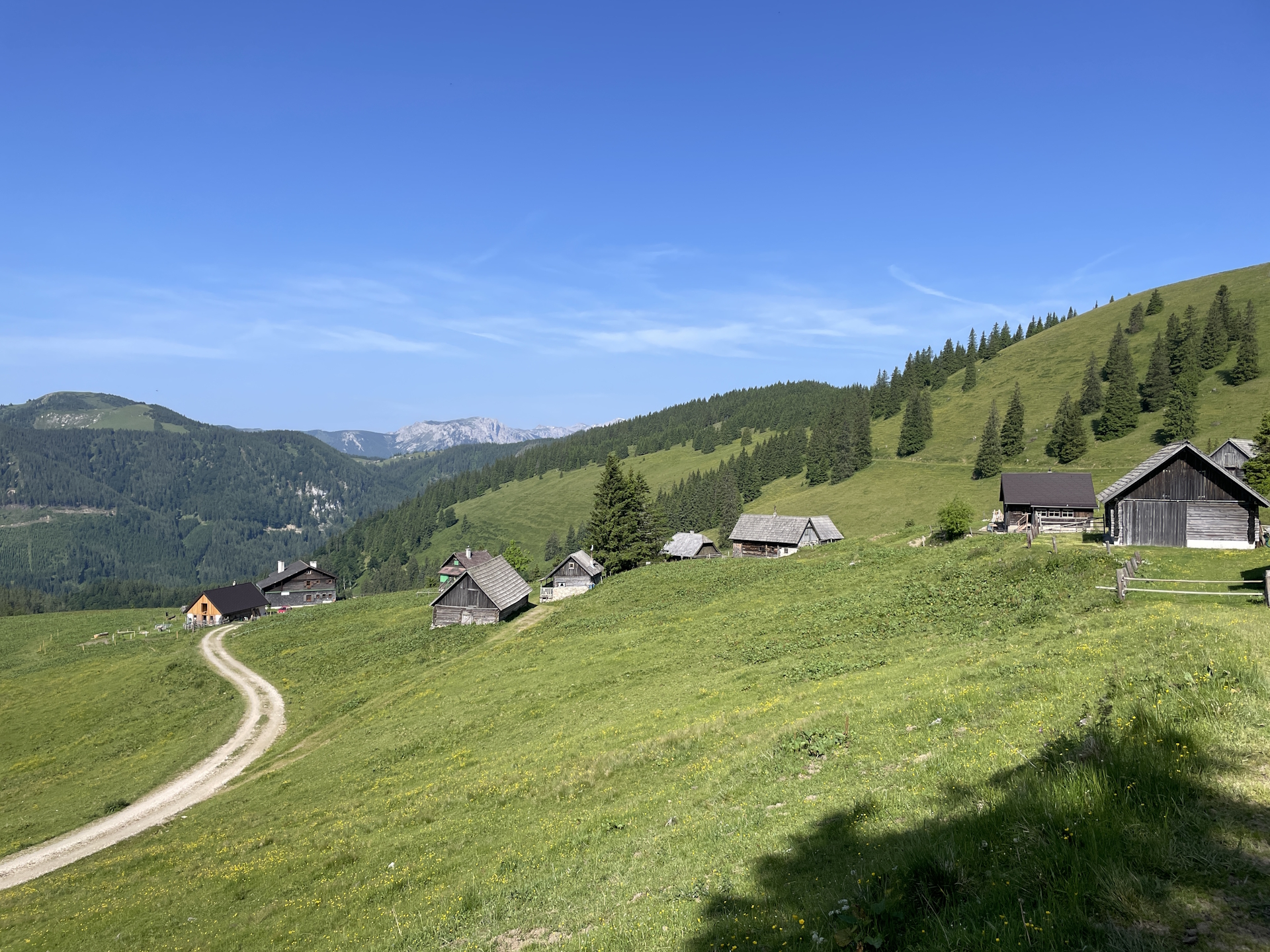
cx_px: 635
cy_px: 476
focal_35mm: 26
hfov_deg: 67.3
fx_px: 954
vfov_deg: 53.1
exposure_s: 1/3401
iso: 32
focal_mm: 4.2
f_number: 1.6
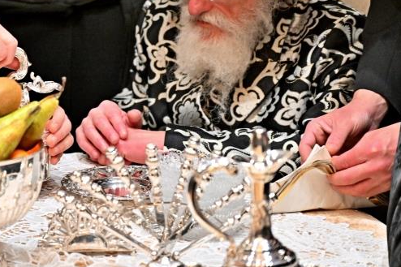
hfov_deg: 10.5
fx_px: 2171
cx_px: -11
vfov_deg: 7.0
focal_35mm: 195
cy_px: 6
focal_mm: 94
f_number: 4
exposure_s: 1/160
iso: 2000
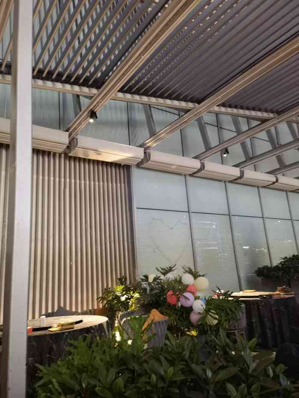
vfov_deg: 65.3
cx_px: 150
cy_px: 199
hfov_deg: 51.4
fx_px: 311
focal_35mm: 27
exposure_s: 1/20
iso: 1250
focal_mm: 6.67
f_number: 1.9
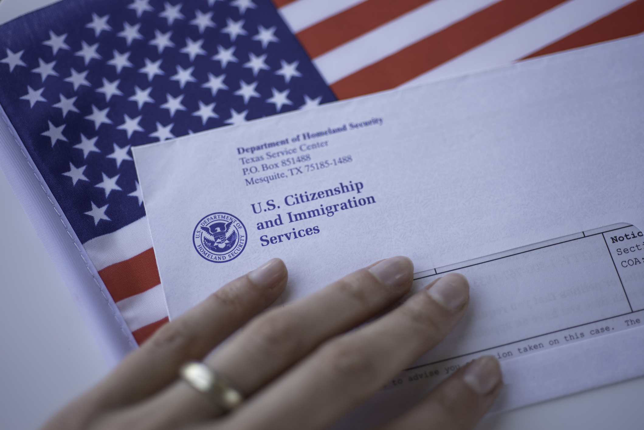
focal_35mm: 60
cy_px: 215
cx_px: 322
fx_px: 1074
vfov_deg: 22.6
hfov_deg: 33.4
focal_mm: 60
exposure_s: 1/250
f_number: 3.2
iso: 100
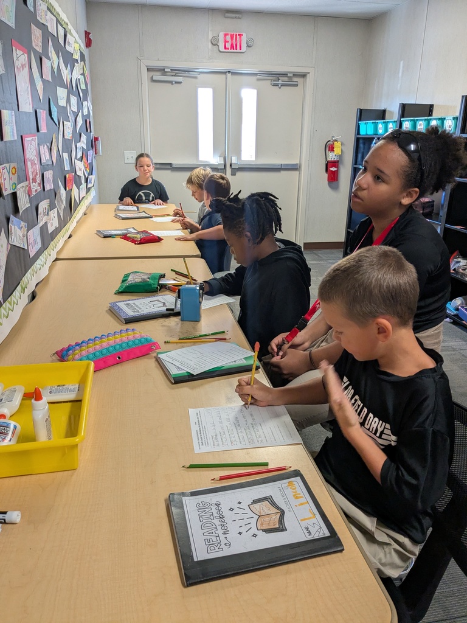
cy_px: 312
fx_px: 486
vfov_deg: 65.3
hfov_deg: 51.4
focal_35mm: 27
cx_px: 234
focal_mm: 4.38
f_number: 1.73
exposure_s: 1/60
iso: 262
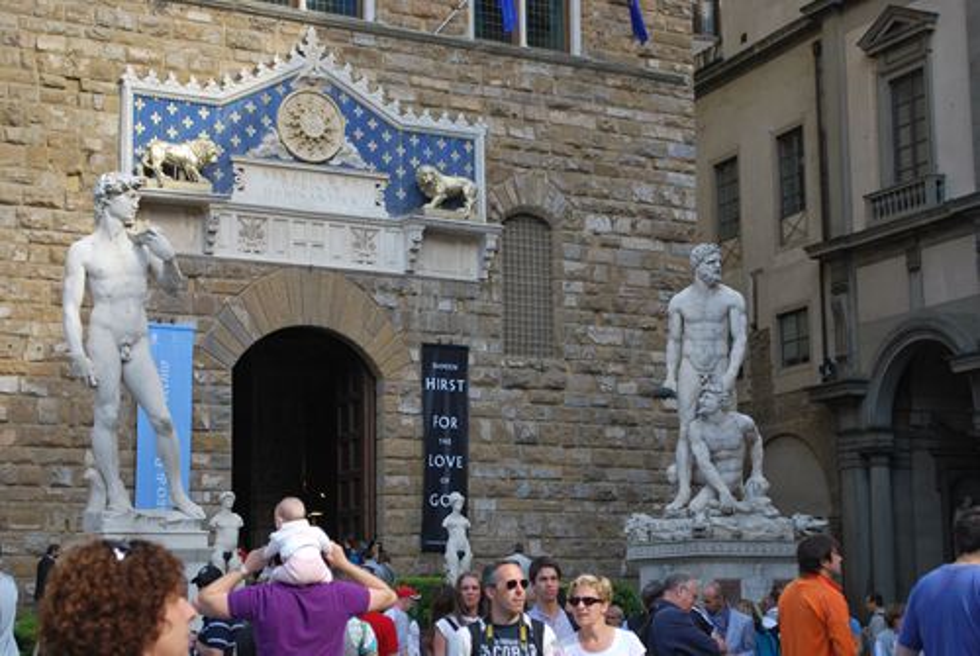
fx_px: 1963
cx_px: 490
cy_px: 328
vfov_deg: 19.0
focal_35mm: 72
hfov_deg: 28.0
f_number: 5.6
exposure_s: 1/125
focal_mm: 48
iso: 110
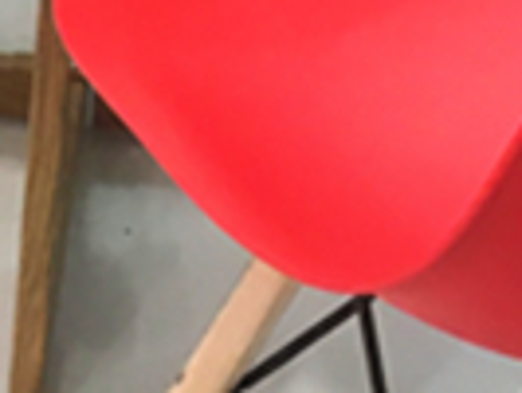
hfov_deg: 11.2
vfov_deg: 7.5
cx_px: -78
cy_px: -784
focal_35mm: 174
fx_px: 2626
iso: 25
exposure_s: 1/33
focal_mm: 4.15
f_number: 2.2
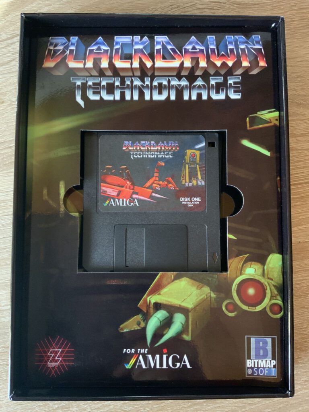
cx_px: 154
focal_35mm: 29
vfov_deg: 61.7
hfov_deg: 48.2
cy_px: 206
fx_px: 345
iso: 250
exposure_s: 1/60
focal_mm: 3
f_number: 1.8
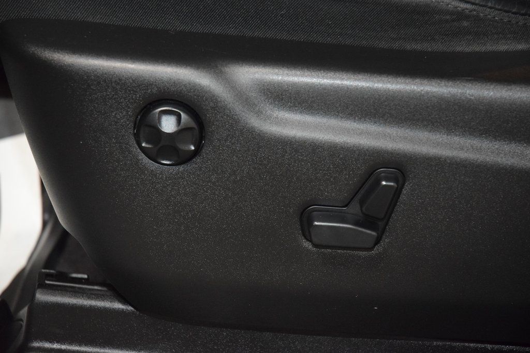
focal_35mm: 105
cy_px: 176
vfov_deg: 13.0
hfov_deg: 19.5
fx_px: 1546
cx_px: 265
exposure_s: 1/50
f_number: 4.5
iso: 3200
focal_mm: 70
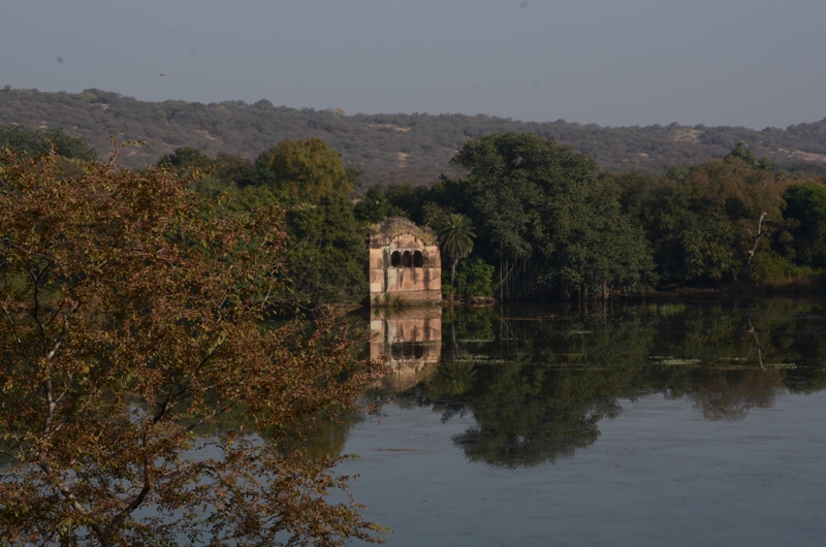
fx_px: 2473
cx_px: 413
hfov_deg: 19.0
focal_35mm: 108
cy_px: 274
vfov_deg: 12.6
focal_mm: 72
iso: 100
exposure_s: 1/100
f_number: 14
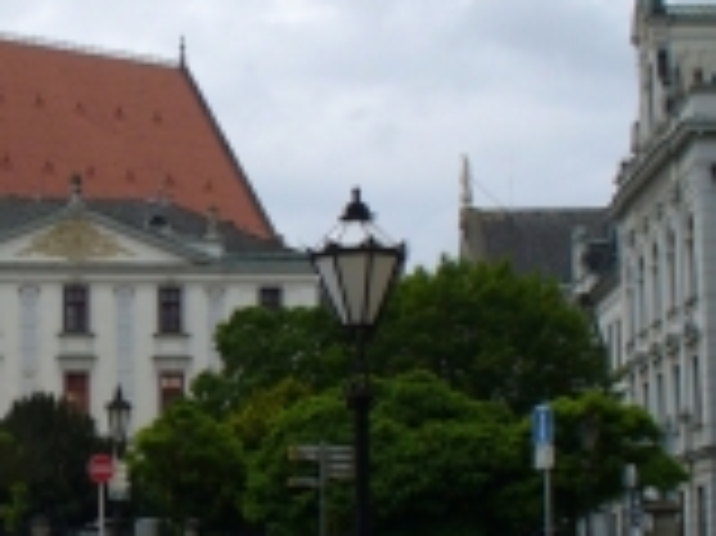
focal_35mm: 105
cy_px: 234
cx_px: 77
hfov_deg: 18.4
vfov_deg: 14.1
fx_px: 2170
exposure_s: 1/400
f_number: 5.6
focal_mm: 6.1
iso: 80
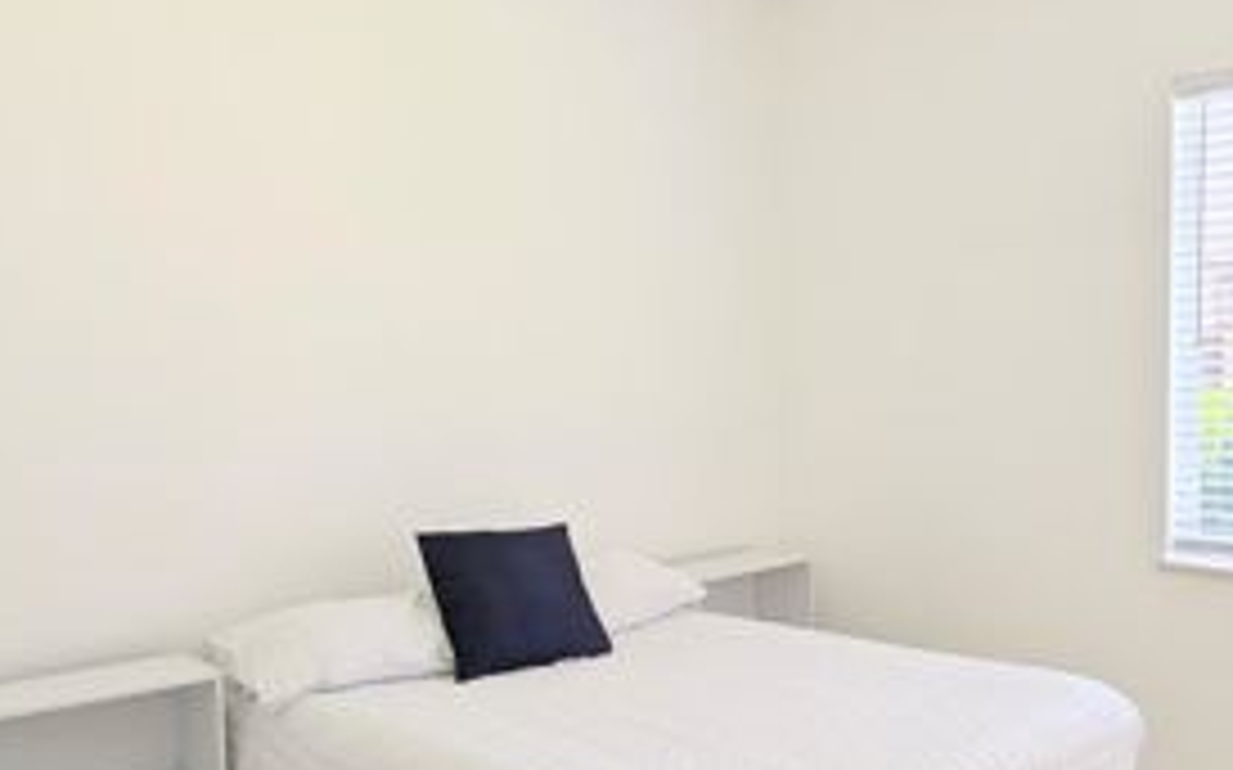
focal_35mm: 33
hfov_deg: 57.4
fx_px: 1108
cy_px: 437
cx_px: 778
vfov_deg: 38.2
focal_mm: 2.35
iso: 51
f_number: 2.2
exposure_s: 1/120
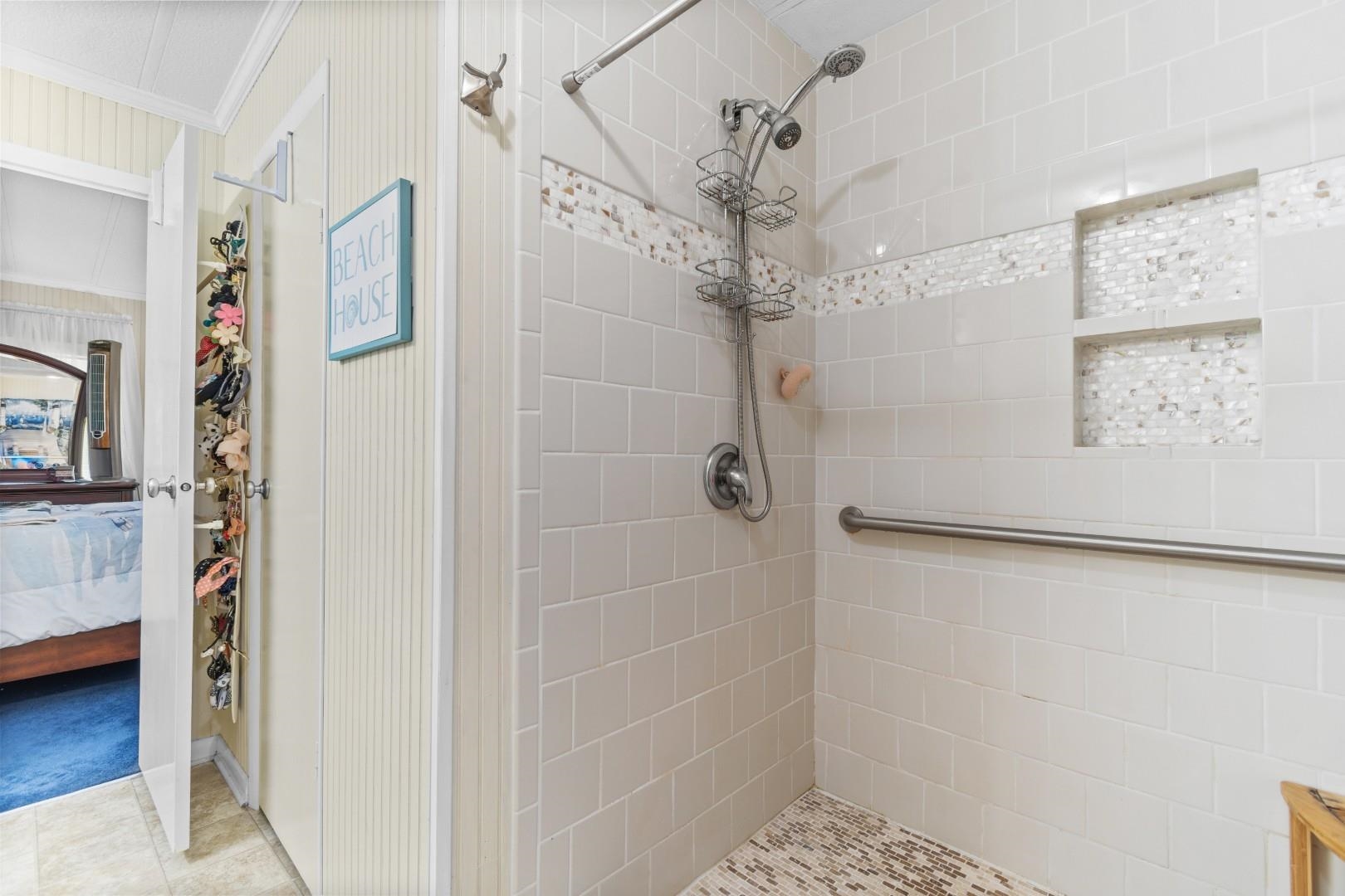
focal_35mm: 15
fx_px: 560
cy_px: 448
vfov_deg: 77.3
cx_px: 672
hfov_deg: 100.4
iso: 100
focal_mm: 10
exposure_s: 1/2
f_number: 4.5
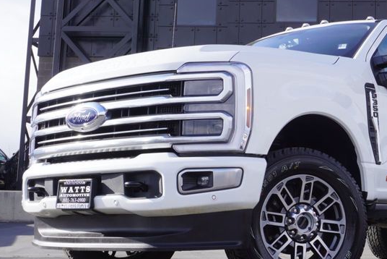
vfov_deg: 20.6
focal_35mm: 66
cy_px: 101
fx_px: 709
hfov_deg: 29.9
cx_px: 305
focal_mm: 23
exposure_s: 1/125
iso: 100
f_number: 9
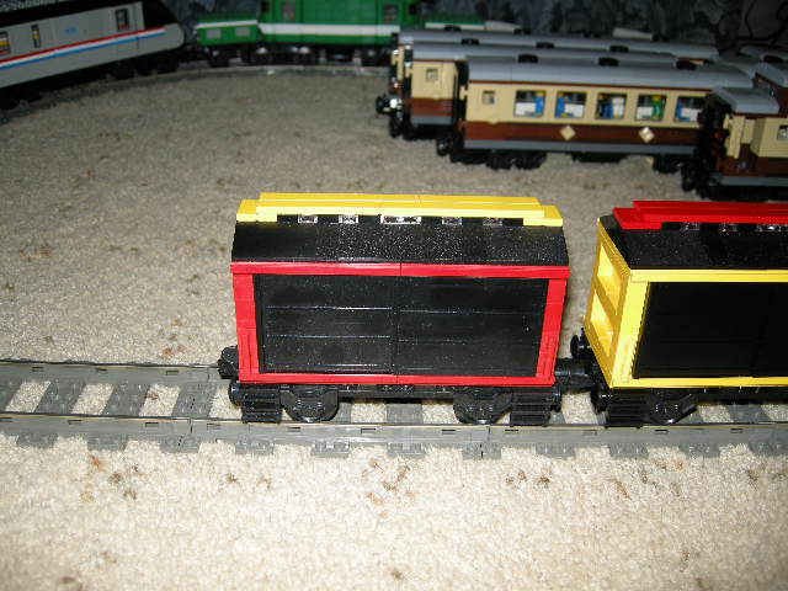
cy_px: 296
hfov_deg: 52.6
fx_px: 797
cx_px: 394
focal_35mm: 35
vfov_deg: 40.7
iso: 64
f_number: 2.7
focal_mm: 7.5
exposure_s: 1/60
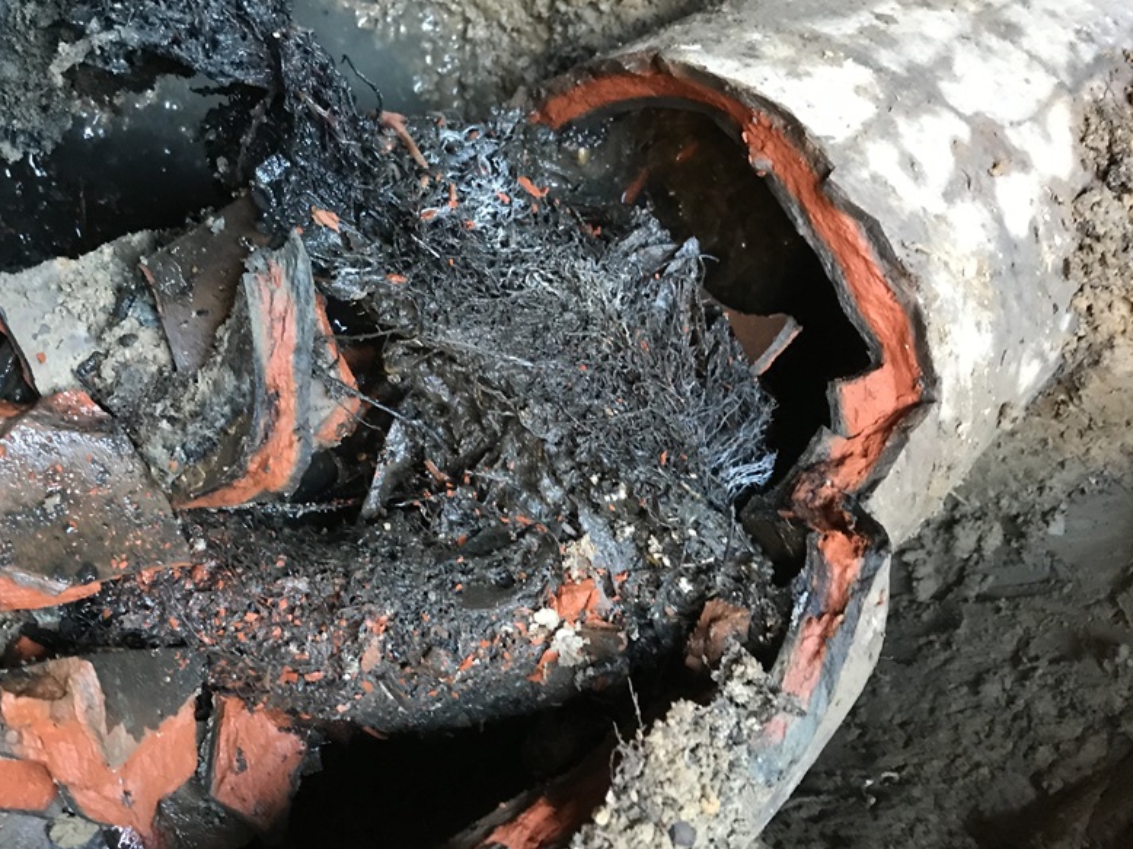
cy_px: 430
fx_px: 1178
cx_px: 450
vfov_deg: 39.6
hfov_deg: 51.0
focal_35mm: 36
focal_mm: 3.99
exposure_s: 1/15
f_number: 1.8
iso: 100
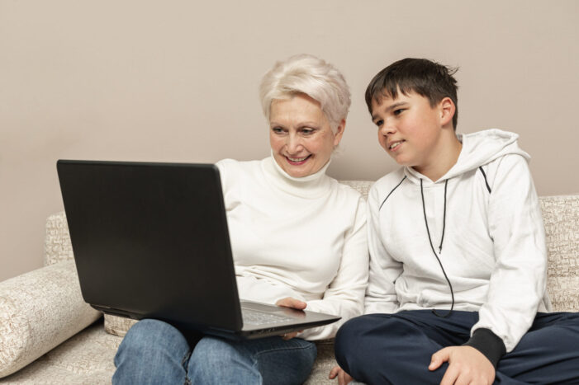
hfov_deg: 39.6
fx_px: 804
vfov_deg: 27.0
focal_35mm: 50
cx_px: 290
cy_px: 192
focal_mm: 50
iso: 320
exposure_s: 1/200
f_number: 3.2
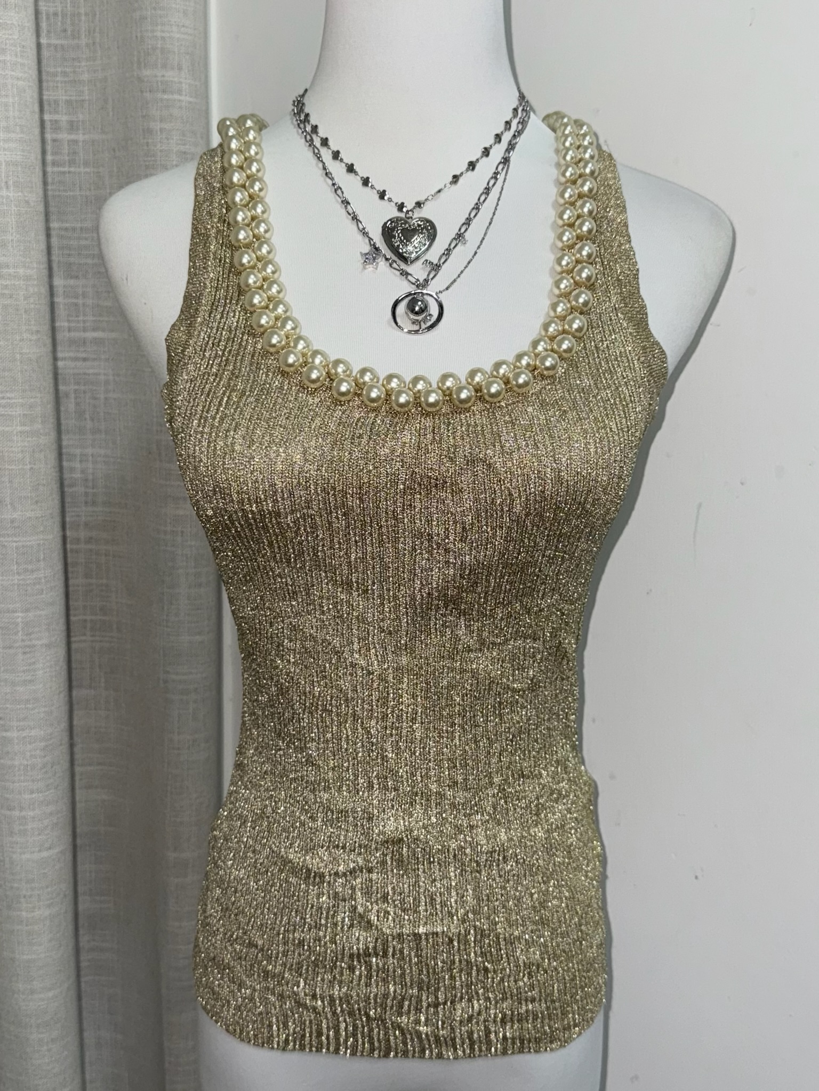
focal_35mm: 24
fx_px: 757
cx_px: 410
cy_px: 546
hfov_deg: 56.8
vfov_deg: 71.6
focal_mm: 6.76
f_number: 1.78
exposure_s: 1/52
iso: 64
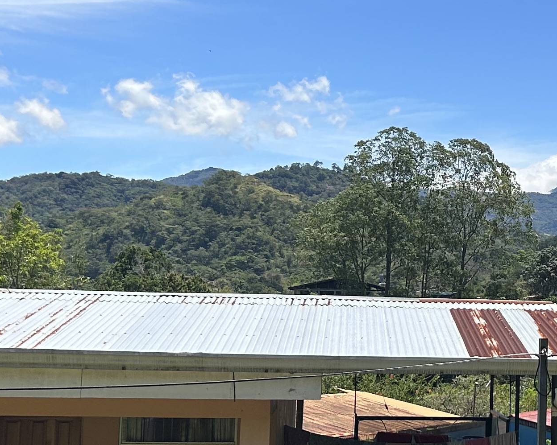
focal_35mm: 82
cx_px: 606
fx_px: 1352
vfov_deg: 18.7
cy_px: 223
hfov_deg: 22.1
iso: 50
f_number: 1.5
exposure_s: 1/5587
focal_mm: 5.7
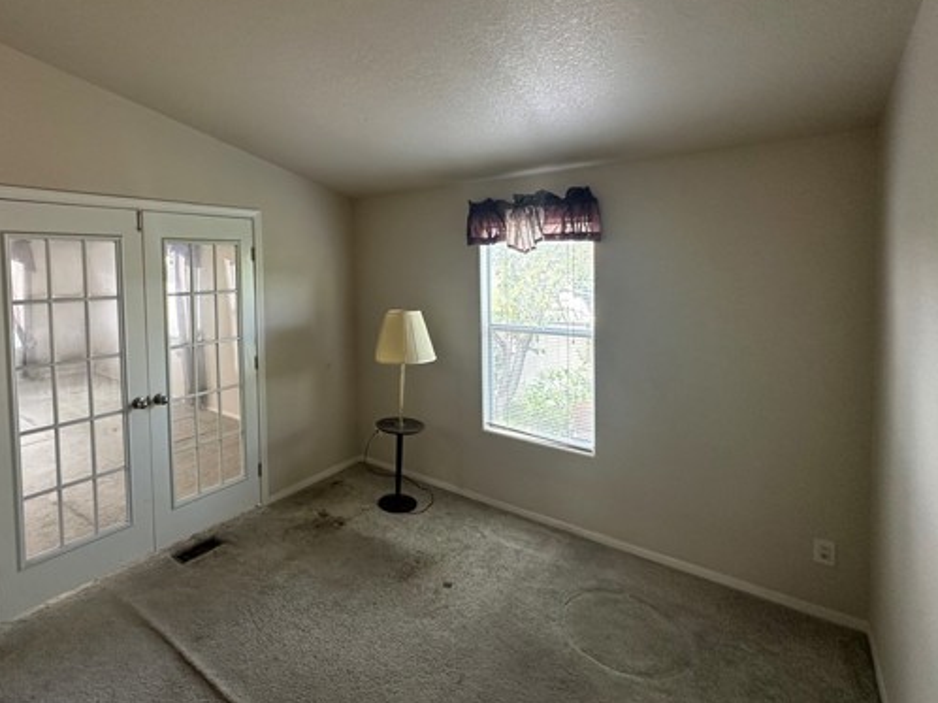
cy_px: 288
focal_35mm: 18
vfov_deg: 71.0
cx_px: 373
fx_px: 488
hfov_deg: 86.6
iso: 200
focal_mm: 2.22
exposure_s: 1/60
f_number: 2.2
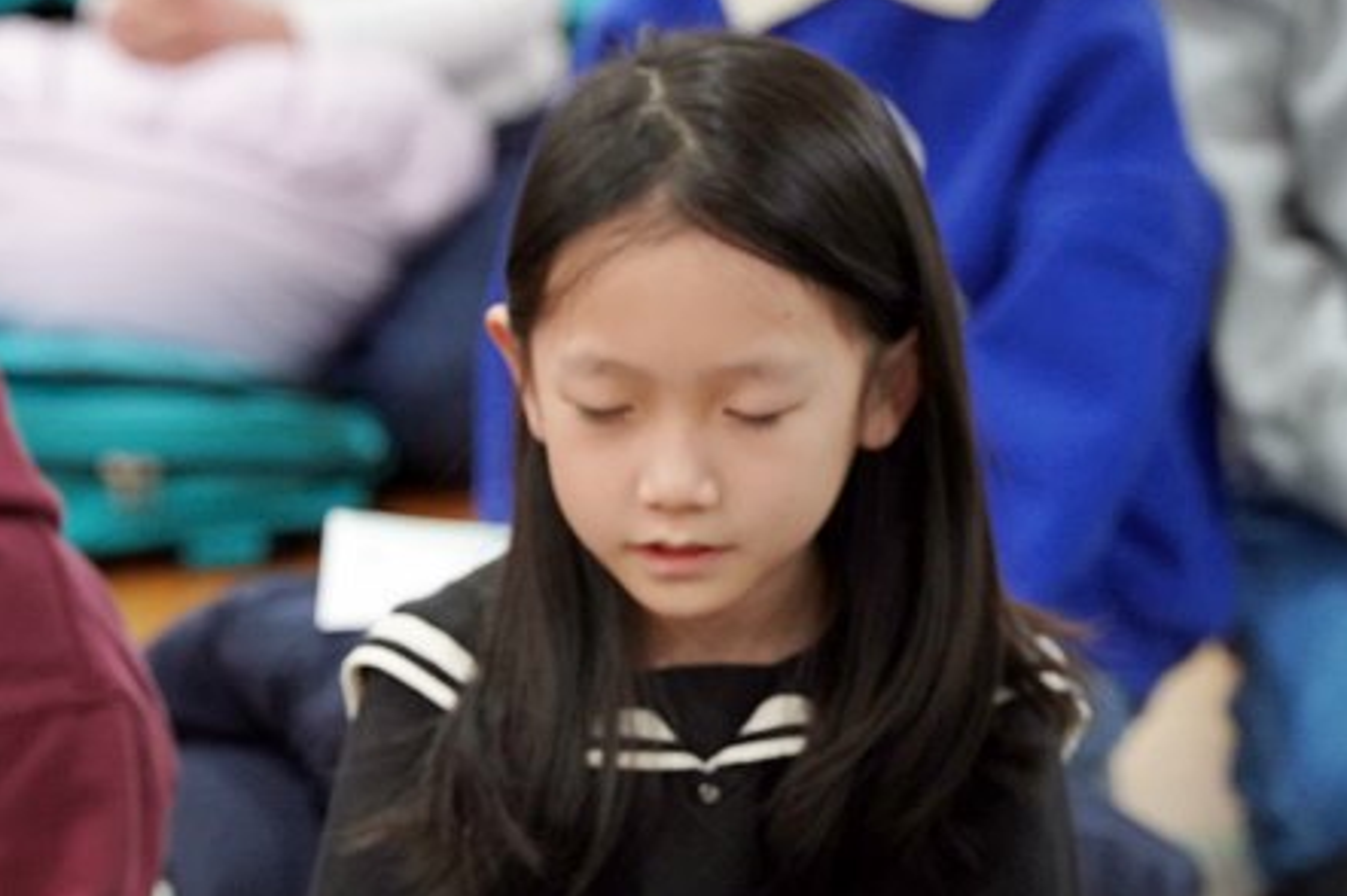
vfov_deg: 5.2
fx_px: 9908
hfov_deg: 7.8
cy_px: 698
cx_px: 338
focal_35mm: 265
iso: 3200
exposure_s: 1/160
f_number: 4
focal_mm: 130
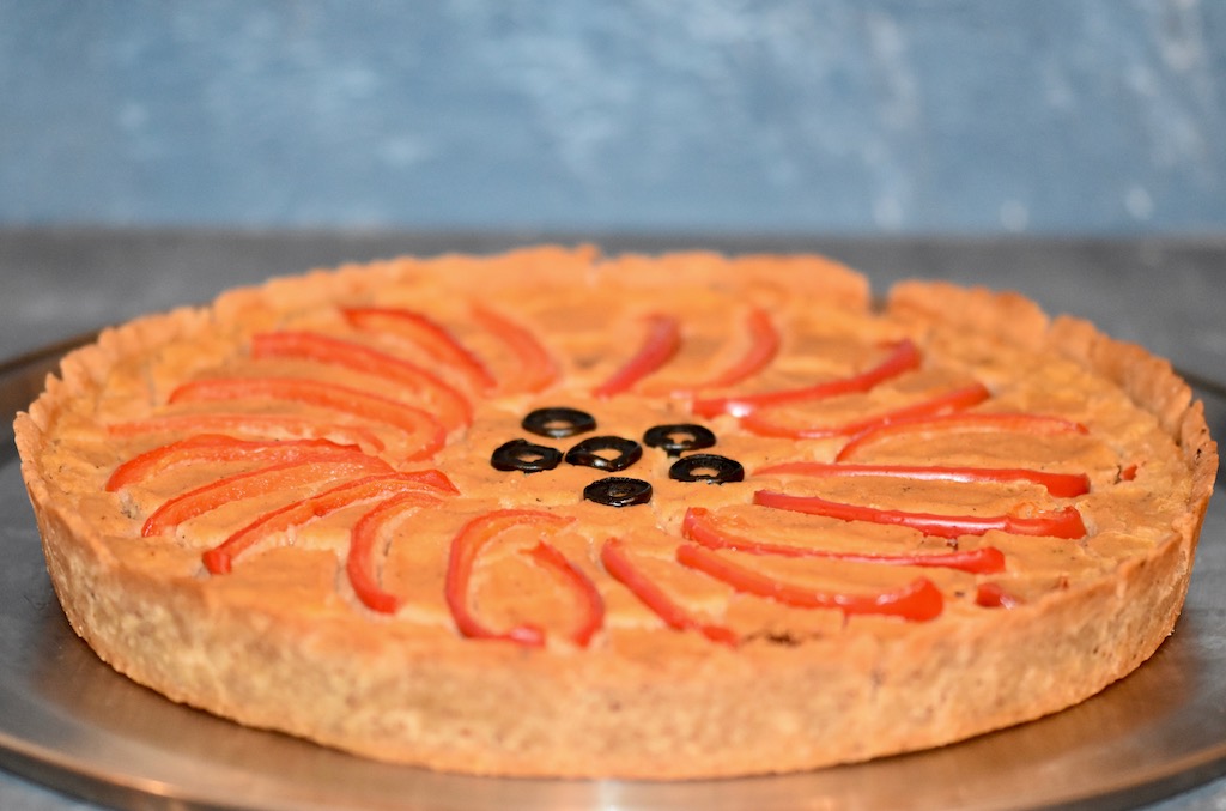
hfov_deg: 13.1
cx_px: 613
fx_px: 5350
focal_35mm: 158
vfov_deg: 8.7
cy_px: 406
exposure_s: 1/60
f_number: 3
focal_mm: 105
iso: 2800
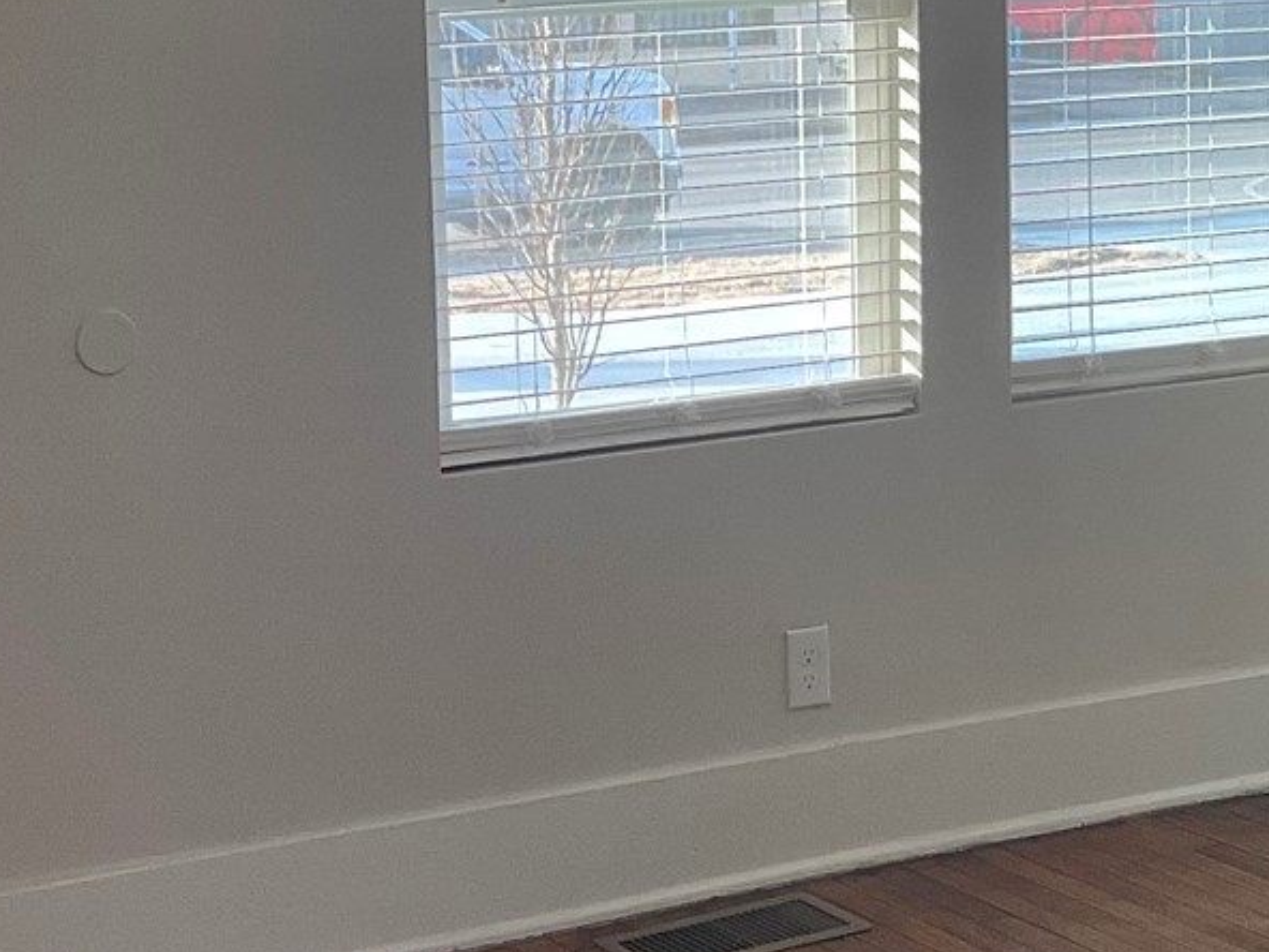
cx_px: 763
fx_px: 3446
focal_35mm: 94
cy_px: 328
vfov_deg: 15.7
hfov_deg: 20.8
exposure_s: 1/60
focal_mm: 3
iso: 40
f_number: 1.8
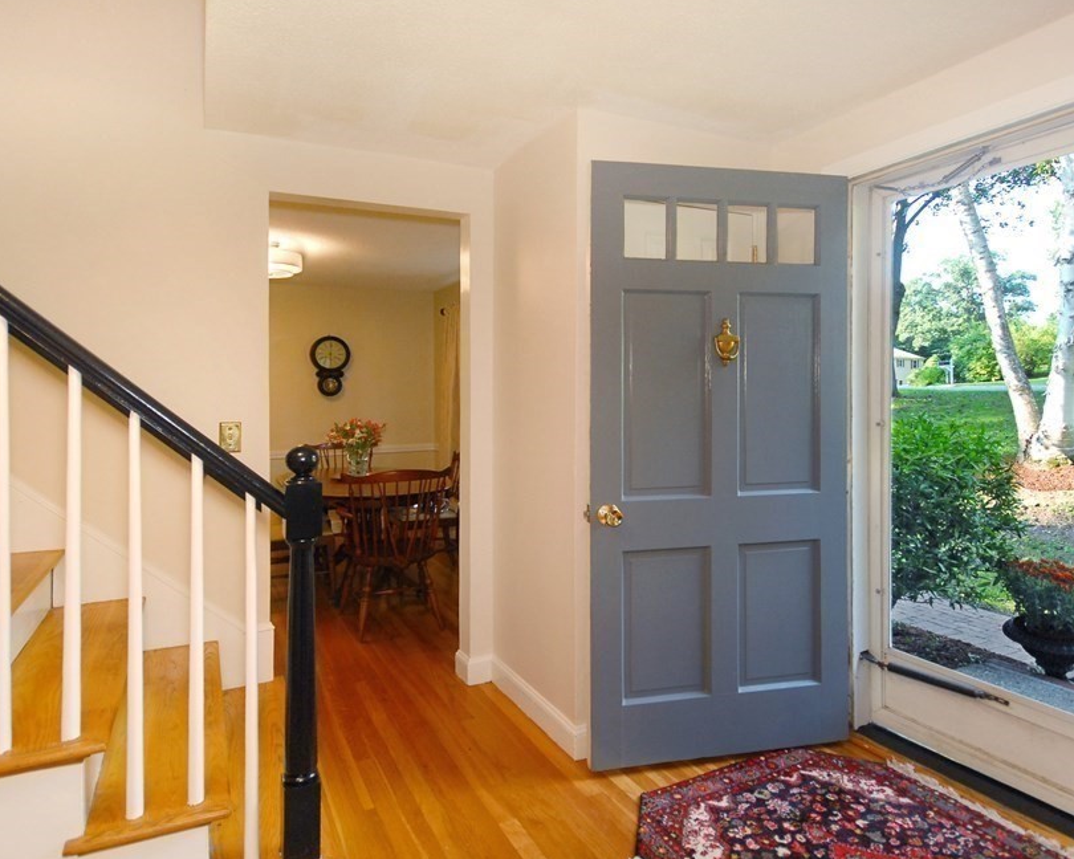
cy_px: 448
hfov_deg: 81.5
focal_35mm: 20
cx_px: 545
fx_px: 623
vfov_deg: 69.2
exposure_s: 1/50
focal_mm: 11
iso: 640
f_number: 4.5
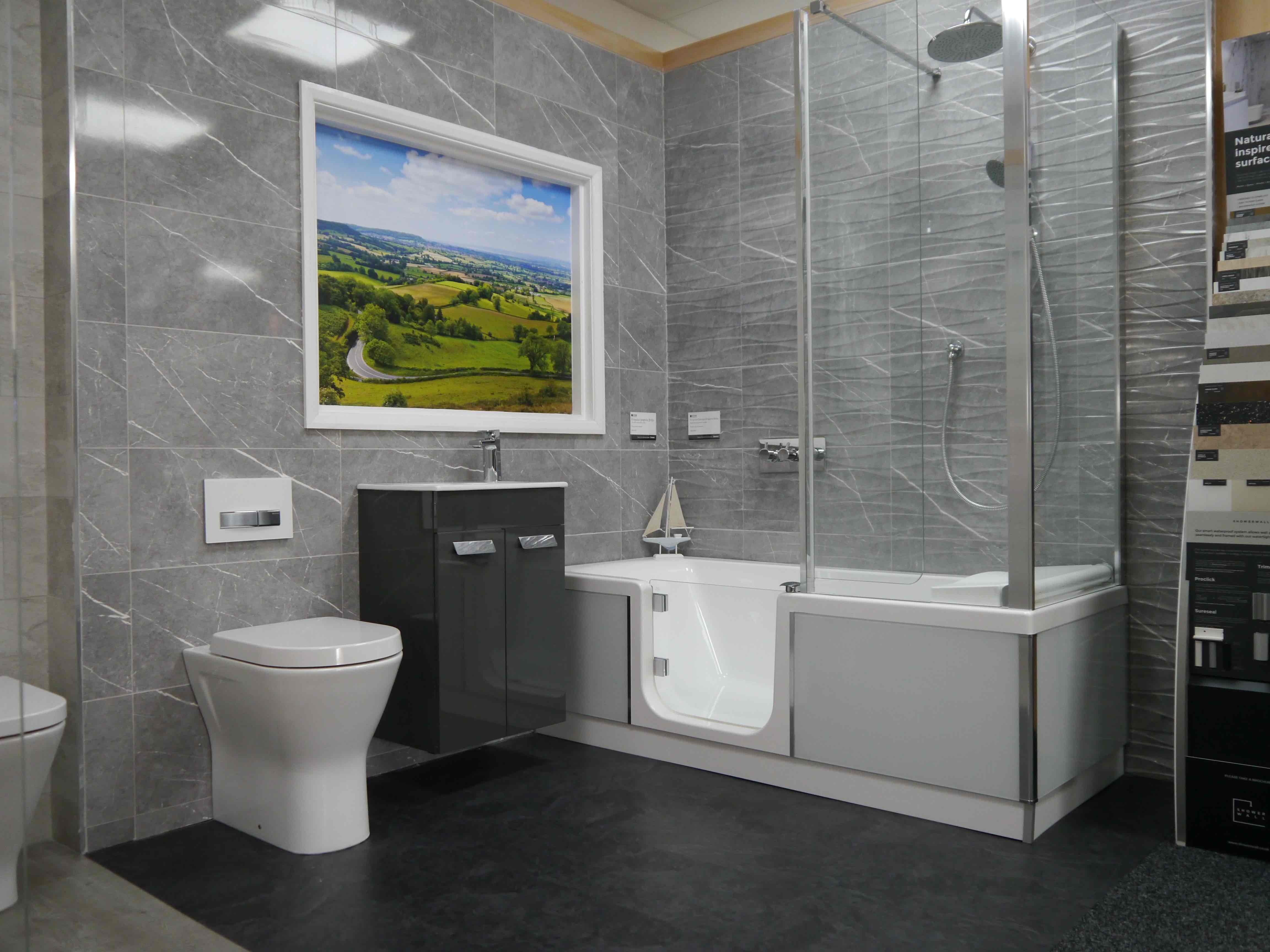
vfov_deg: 46.8
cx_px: 635
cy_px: 476
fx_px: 1101
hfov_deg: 60.0
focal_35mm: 30
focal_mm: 15
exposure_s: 1/60
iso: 640
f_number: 3.6
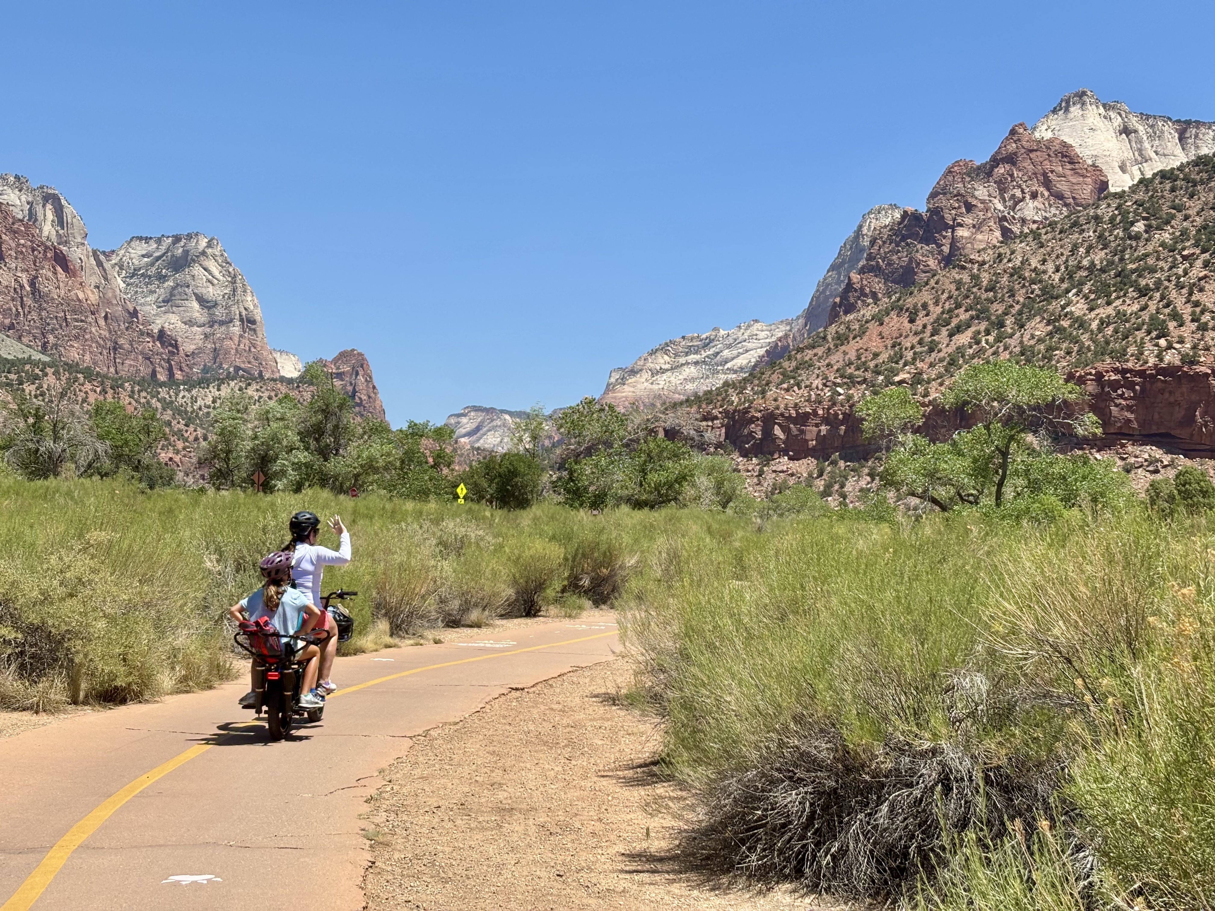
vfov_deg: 28.0
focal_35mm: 52
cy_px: 456
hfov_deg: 36.8
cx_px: 608
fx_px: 1825
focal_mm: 5.96
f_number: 1.6
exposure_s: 1/3021
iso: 40
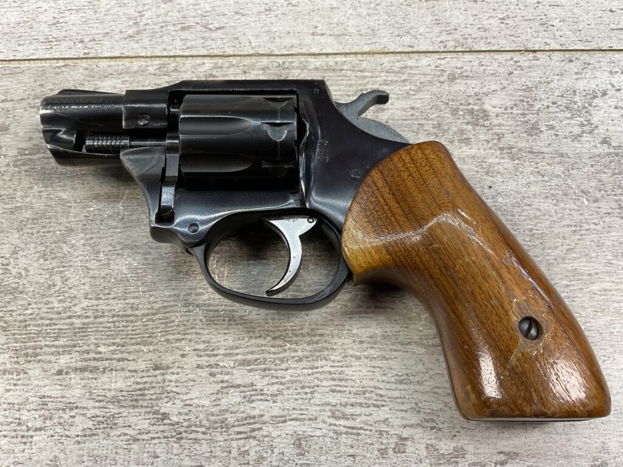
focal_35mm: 29
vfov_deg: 48.2
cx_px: 312
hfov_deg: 61.7
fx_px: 522
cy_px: 234
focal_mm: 3
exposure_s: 1/122
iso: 16
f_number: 1.8
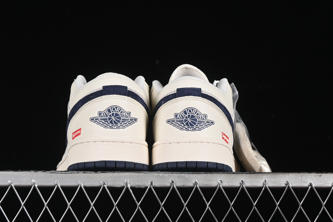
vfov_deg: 14.7
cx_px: 152
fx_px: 860
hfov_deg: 21.9
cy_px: 87
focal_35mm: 93
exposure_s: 1/80
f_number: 8
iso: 160
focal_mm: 50
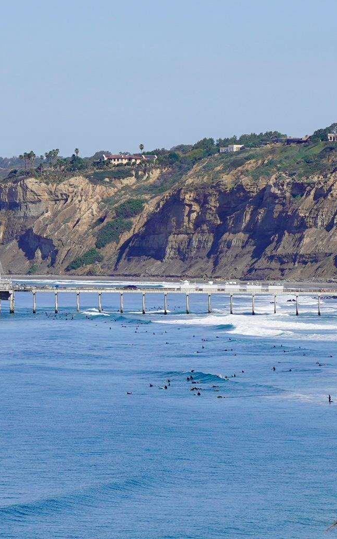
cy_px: 228
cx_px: 190
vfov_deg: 6.7
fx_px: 4585
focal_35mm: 312
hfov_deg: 4.2
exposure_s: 1/1250
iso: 100
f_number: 5
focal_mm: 70
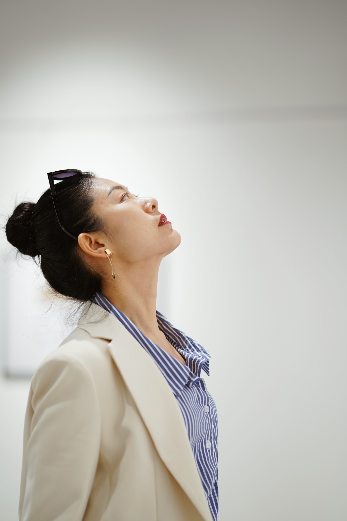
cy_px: 260
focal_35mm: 85
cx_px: 174
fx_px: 1229
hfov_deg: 16.1
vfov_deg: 23.9
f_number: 1.4
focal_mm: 85
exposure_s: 1/100
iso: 125
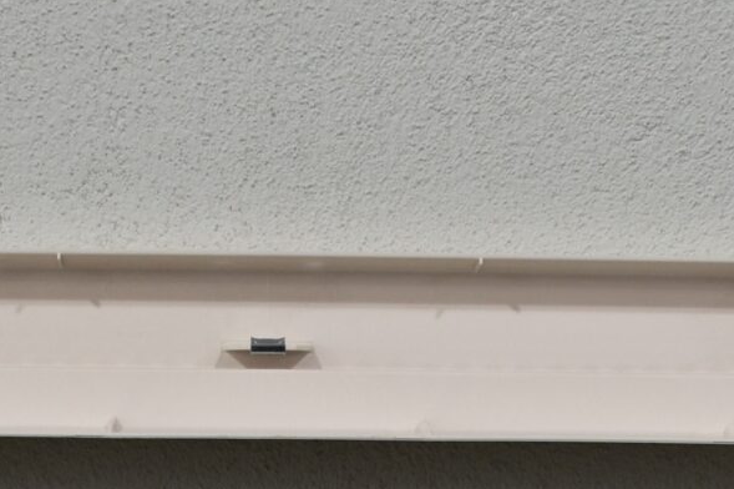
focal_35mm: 176
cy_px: 1058
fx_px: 3590
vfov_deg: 7.4
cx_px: 277
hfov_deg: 11.7
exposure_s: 1/125
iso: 280
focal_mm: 27
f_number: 5.6
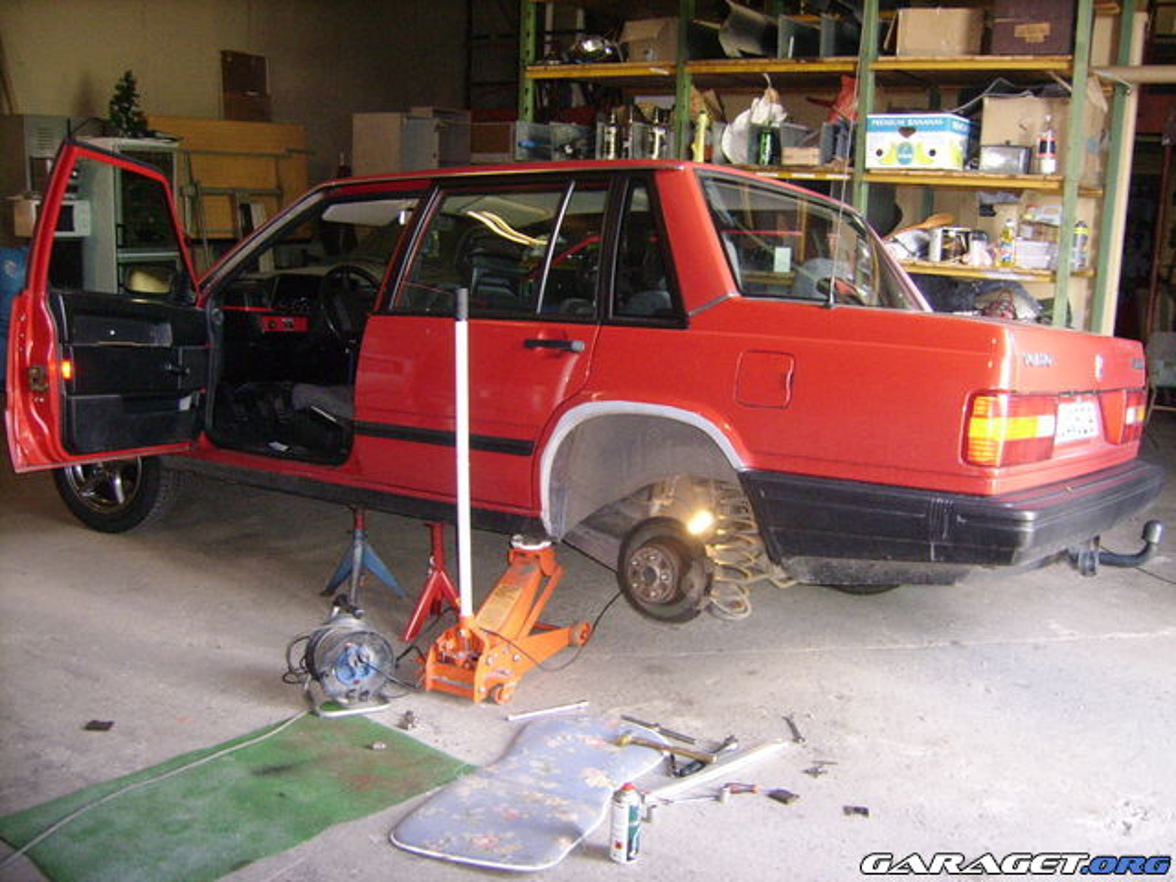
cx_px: 588
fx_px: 1189
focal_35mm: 35
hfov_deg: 52.6
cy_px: 441
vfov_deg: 40.7
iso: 282
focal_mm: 5.95
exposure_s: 1/30
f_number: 2.8
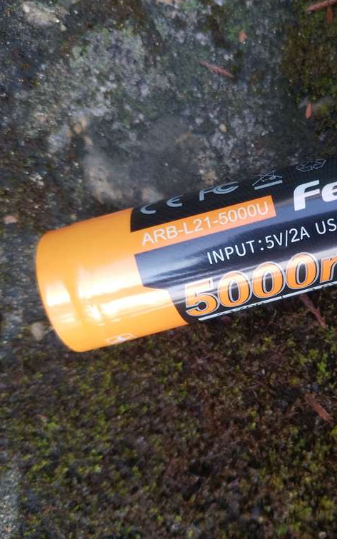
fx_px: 676
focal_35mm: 46
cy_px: 269
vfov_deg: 43.5
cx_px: 300
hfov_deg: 27.1
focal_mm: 4.5
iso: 100
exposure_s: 1/100
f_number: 2
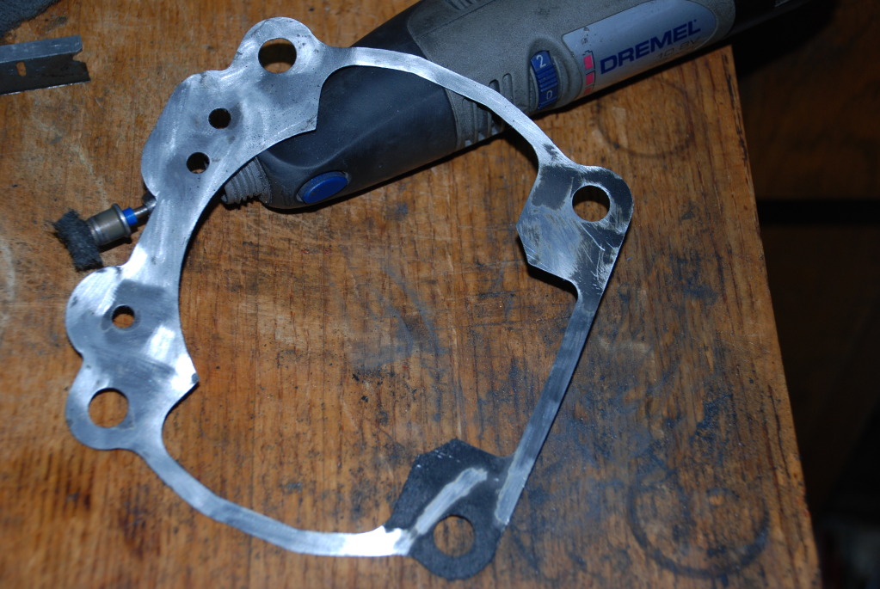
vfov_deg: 18.2
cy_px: 294
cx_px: 440
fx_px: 1836
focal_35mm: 75
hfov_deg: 27.0
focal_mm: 50
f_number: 5
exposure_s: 1/60
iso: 200
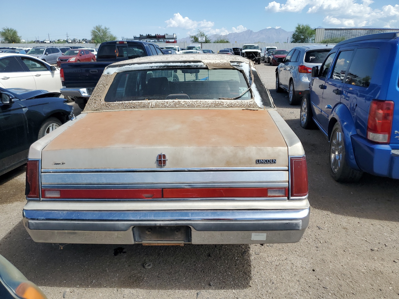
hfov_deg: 67.3
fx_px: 300
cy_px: 150
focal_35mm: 26
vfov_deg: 53.1
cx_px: 200
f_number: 1.5
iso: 50
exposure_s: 1/3333
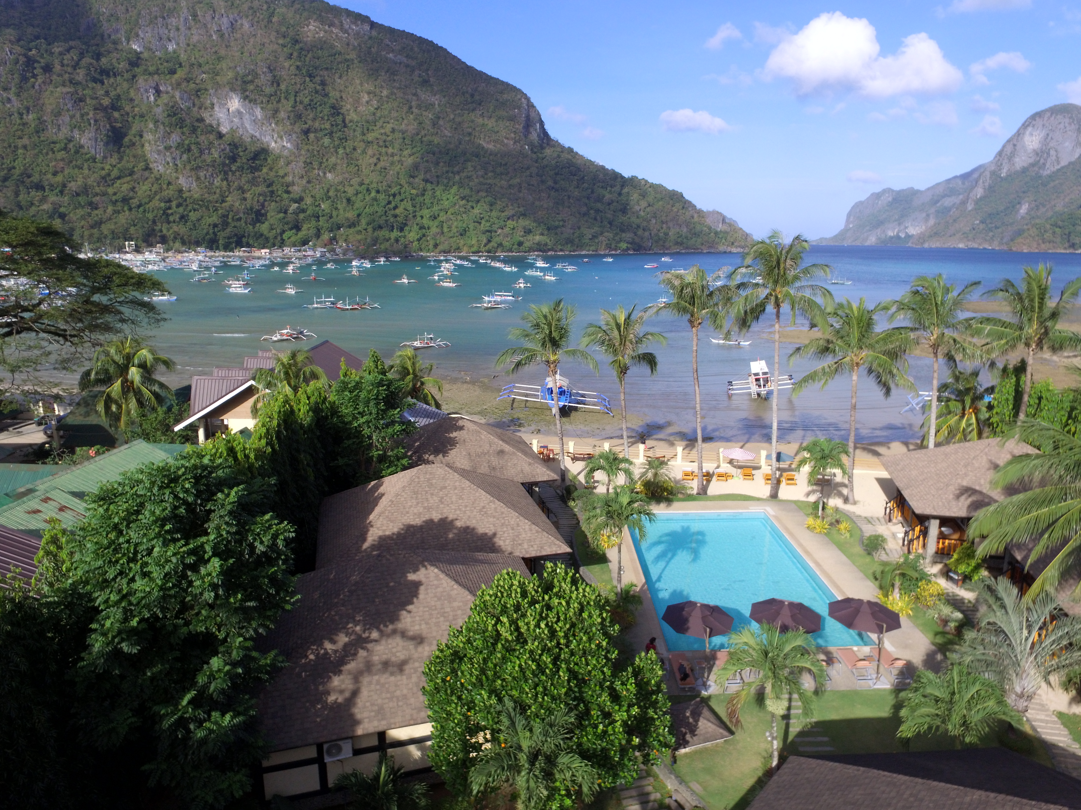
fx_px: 625
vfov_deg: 66.0
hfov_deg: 81.7
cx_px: 540
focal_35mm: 20
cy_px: 405
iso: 100
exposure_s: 1/1241
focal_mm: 3.61
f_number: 2.8
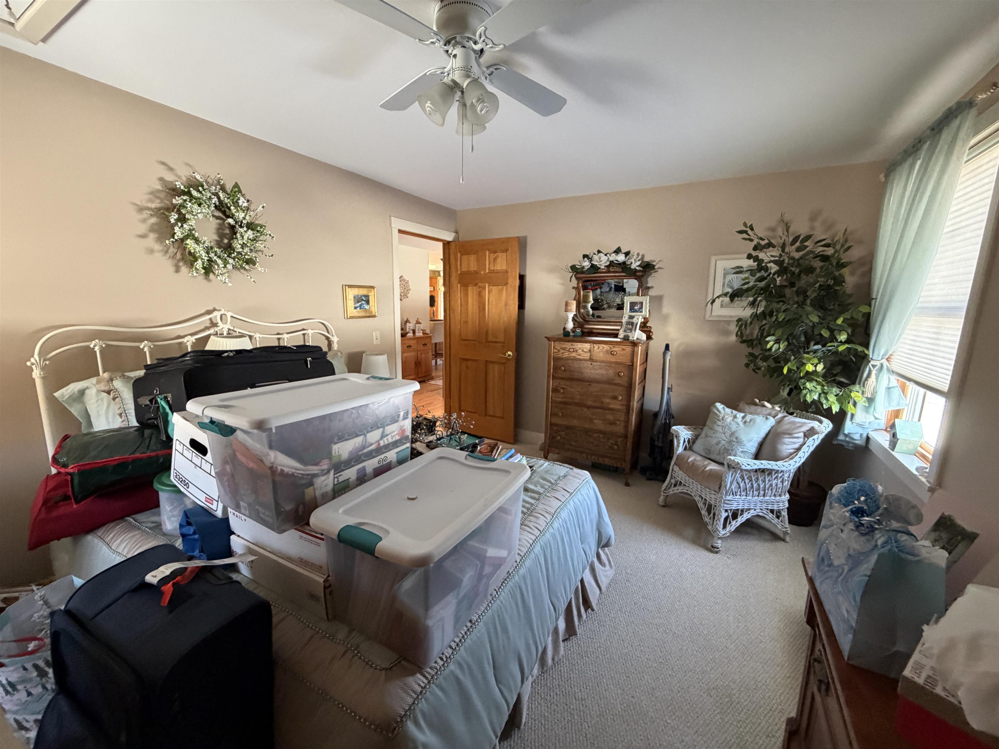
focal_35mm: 14
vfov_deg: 85.7
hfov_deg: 102.1
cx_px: 500
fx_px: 404
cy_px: 374
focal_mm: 2.22
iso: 400
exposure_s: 1/60
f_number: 2.2
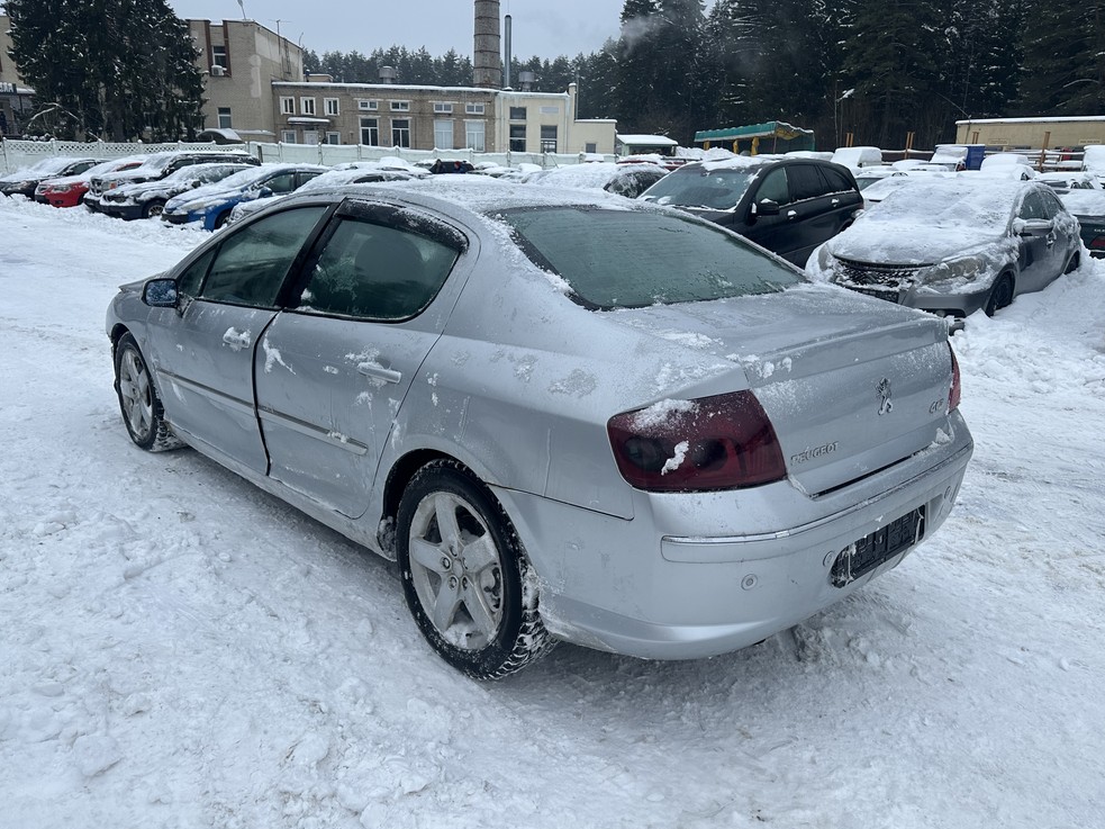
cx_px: 538
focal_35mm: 25
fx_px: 798
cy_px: 414
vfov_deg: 54.9
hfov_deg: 69.4
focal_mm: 6.86
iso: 80
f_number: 1.78
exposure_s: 1/1304
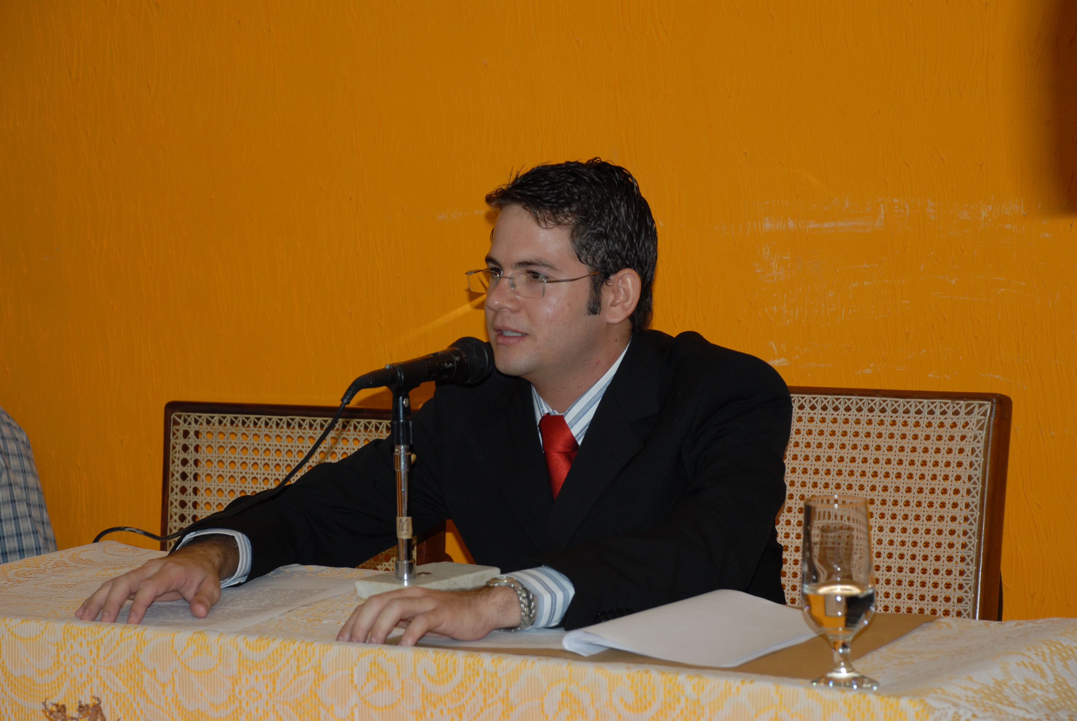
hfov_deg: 19.4
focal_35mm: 105
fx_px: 3145
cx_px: 538
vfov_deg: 13.1
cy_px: 360
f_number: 5.3
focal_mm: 70
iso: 250
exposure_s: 1/60
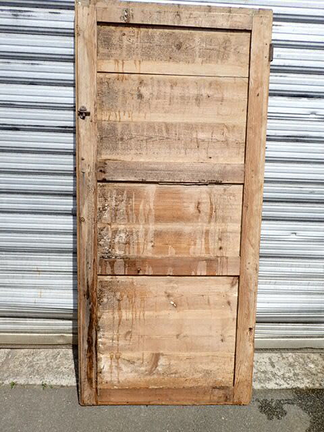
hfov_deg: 54.9
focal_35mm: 25
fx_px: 312
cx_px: 162
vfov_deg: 69.4
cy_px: 216
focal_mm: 4.5
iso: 100
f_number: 8
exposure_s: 1/250
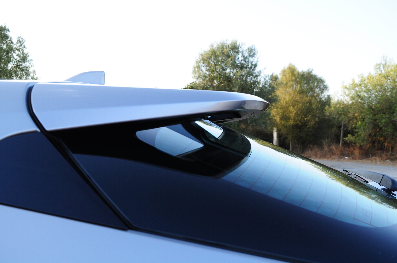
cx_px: 198
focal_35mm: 36
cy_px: 132
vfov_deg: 36.8
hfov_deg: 53.2
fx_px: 396
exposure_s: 1/250
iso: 500
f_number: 5.6
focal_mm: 24
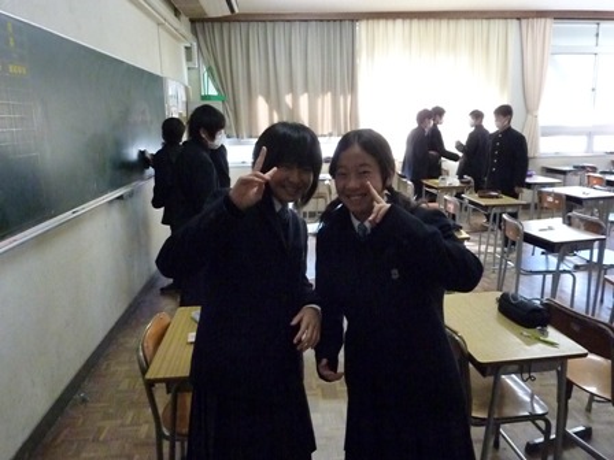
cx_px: 307
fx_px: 443
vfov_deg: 54.9
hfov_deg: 69.4
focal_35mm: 25
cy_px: 230
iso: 2500
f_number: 4
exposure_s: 1/200
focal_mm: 4.1
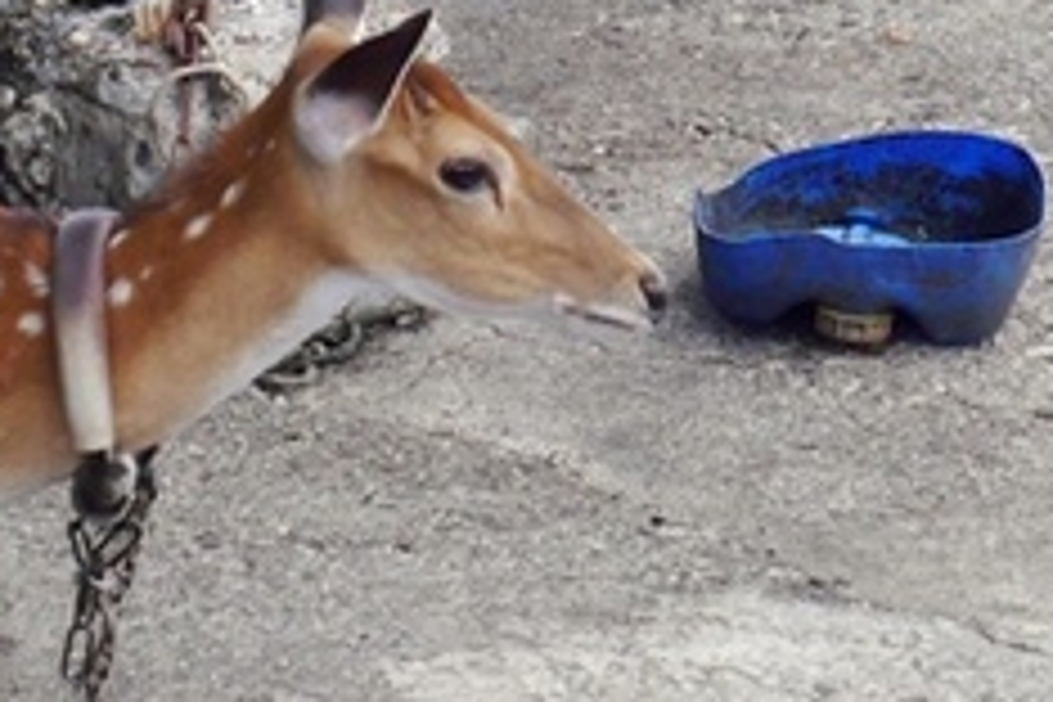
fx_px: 9272
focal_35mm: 317
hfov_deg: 6.5
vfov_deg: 4.3
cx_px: 122
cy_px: -4
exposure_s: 1/80
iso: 800
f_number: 5.6
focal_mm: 42
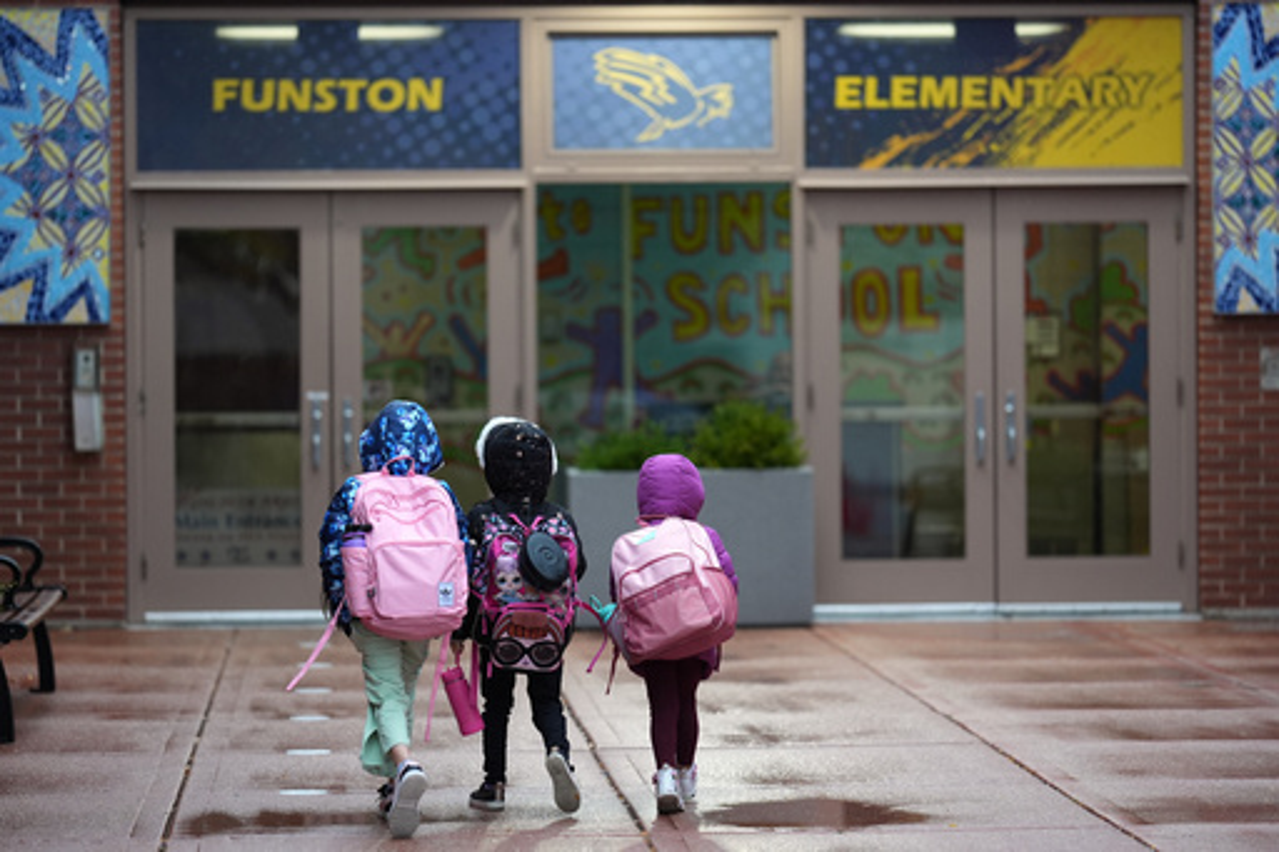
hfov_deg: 15.2
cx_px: 640
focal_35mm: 135
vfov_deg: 10.2
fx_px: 4794
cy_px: 426
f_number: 1.8
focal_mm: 135
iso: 1000
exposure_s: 1/1000
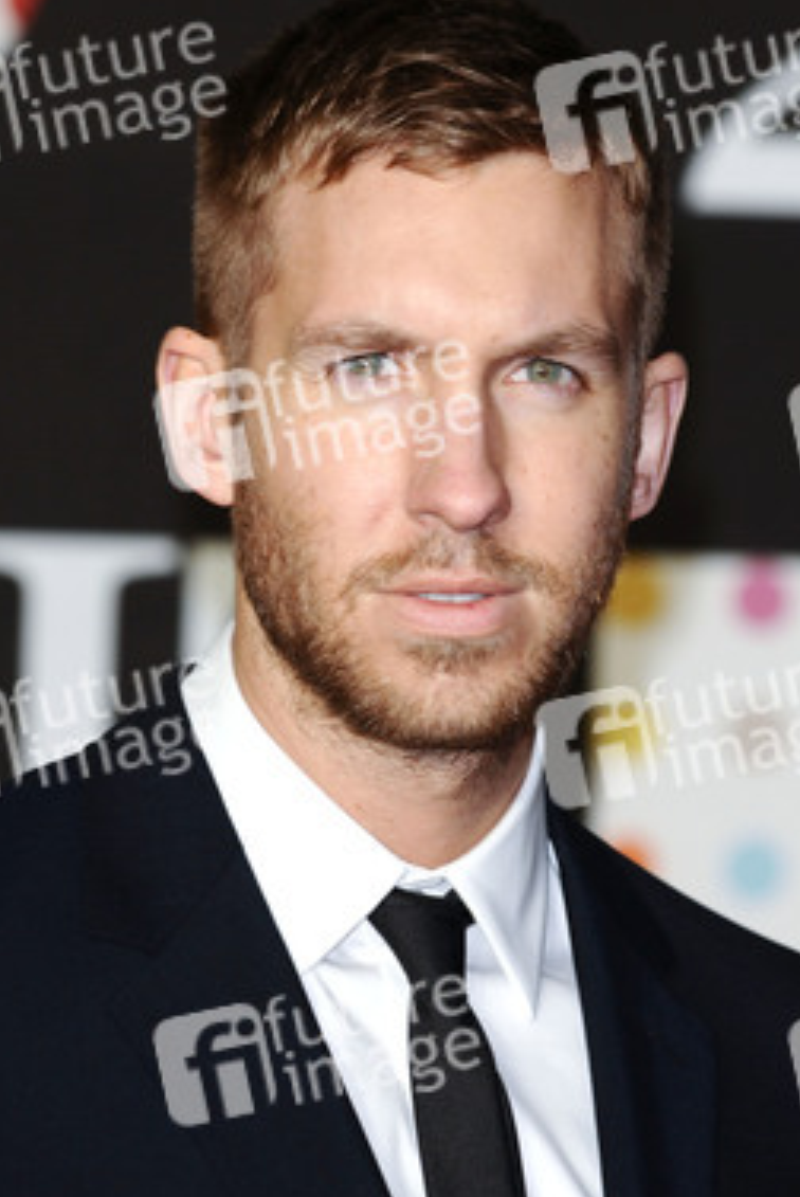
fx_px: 8734
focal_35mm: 263
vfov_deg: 7.8
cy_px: 575
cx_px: 411
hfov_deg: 5.2
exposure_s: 1/200
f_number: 4.5
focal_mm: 165
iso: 320
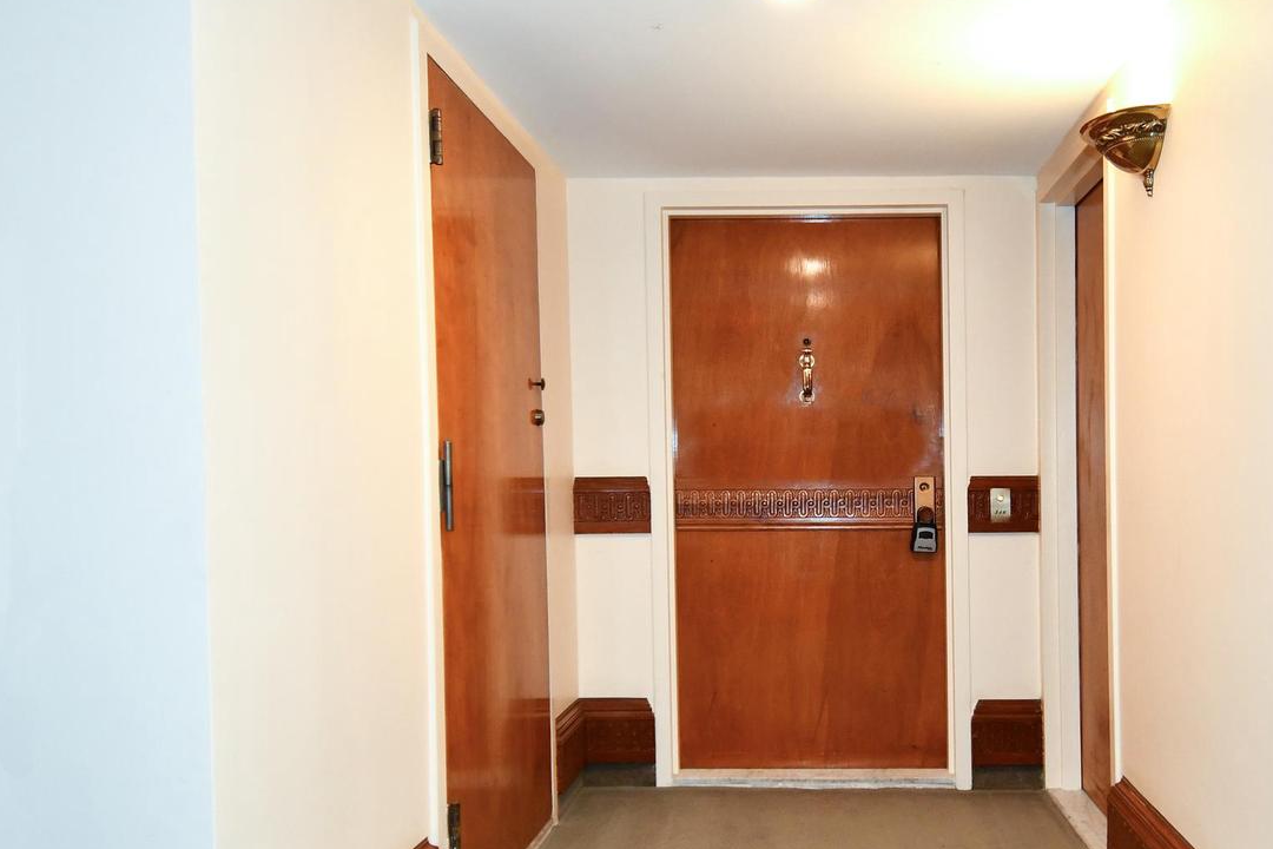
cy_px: 532
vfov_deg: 52.6
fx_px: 849
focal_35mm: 24
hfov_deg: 72.0
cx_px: 824
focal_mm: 12
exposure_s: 1/60
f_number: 4
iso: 1250
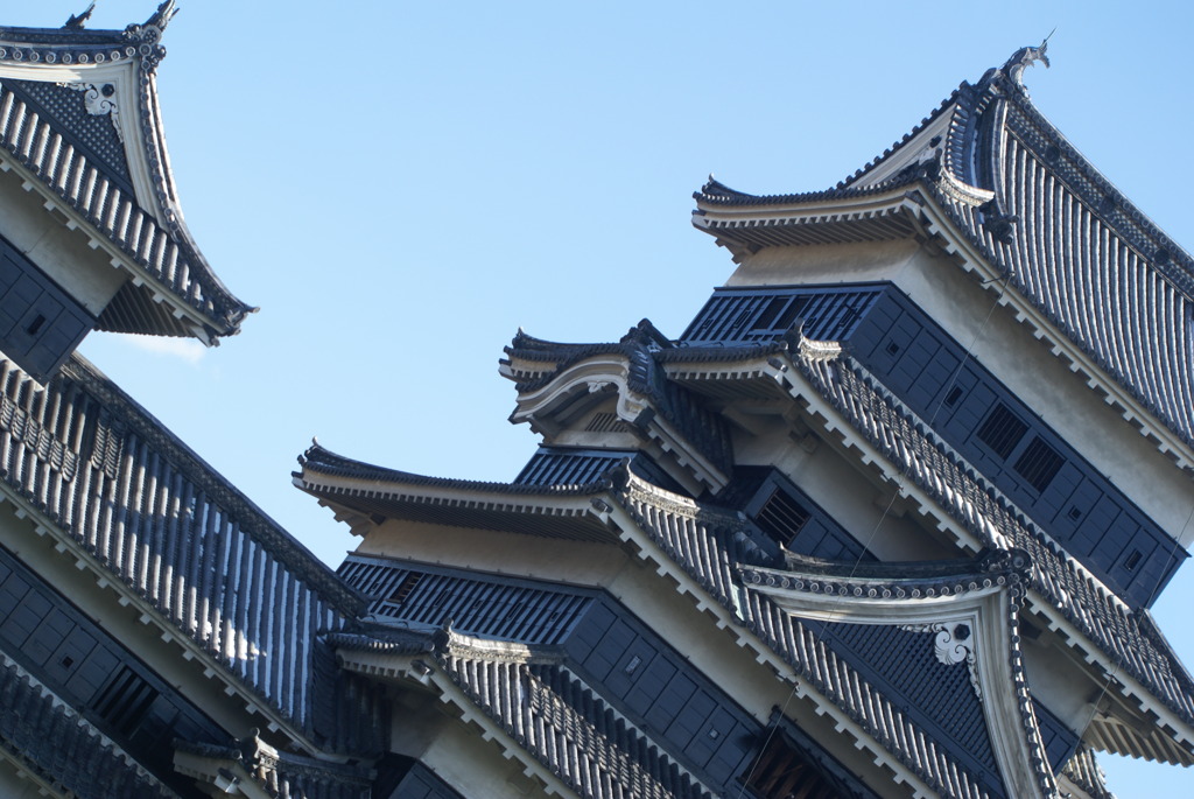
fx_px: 3984
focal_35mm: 120
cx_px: 597
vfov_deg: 11.4
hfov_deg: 17.0
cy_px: 400
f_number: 8
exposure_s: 1/160
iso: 100
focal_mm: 80
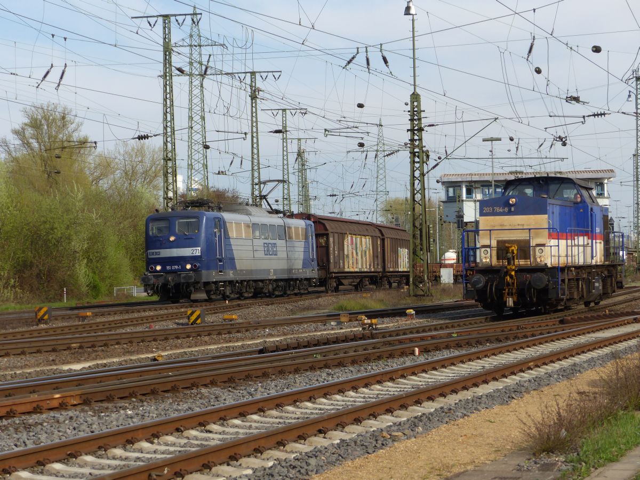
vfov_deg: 15.7
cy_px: 240
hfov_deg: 20.9
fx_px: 1738
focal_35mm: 94
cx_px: 320
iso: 100
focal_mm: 16.9
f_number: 4
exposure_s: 1/800
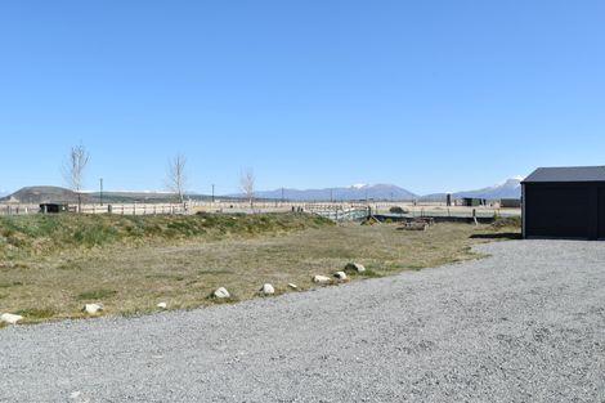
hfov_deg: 53.1
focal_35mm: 36
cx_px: 302
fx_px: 605
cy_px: 202
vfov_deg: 36.8
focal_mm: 24
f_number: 10
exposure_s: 1/400
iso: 200
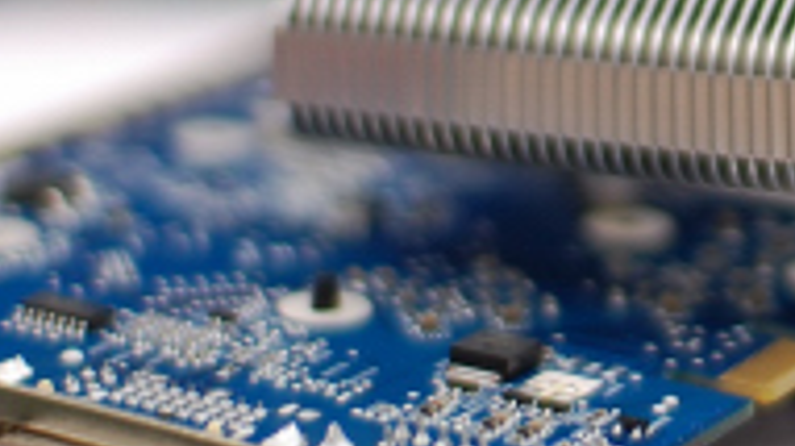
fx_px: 3327
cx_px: 828
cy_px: 88
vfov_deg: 7.6
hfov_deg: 13.4
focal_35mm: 158
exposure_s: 1/125
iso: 200
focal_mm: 30
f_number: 1.4
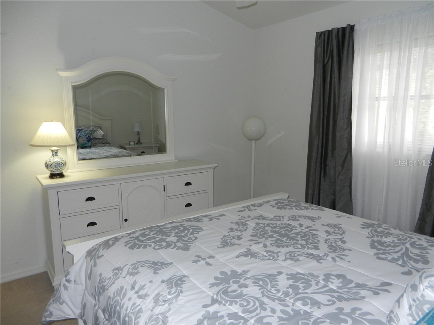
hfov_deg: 69.4
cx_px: 217
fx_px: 313
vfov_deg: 54.9
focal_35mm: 25
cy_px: 162
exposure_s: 1/30
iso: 200
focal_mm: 4.5
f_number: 3.5
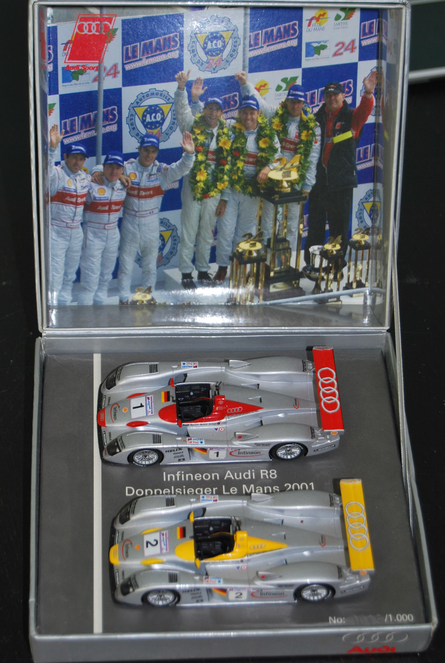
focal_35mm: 82
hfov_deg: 16.6
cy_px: 332
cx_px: 222
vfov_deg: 24.6
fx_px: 1522
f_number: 5.6
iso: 200
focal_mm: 55
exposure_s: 1/60
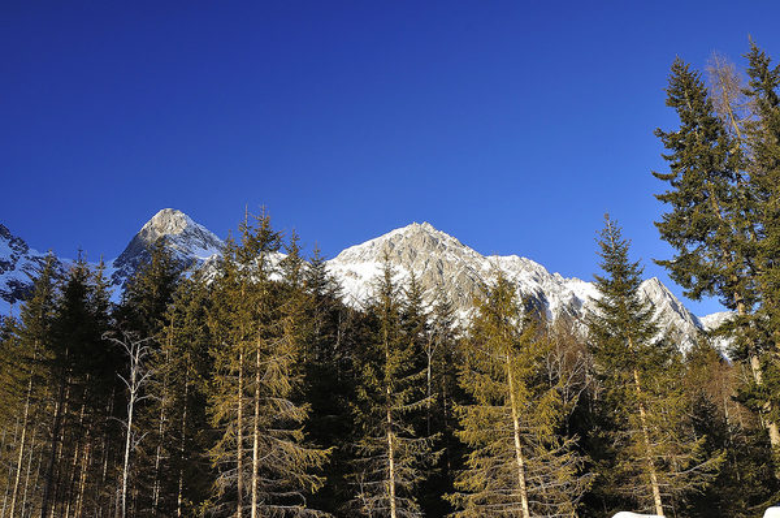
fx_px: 681
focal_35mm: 32
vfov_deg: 41.6
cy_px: 259
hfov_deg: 59.6
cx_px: 390
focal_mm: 21
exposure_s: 1/100
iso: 200
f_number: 10
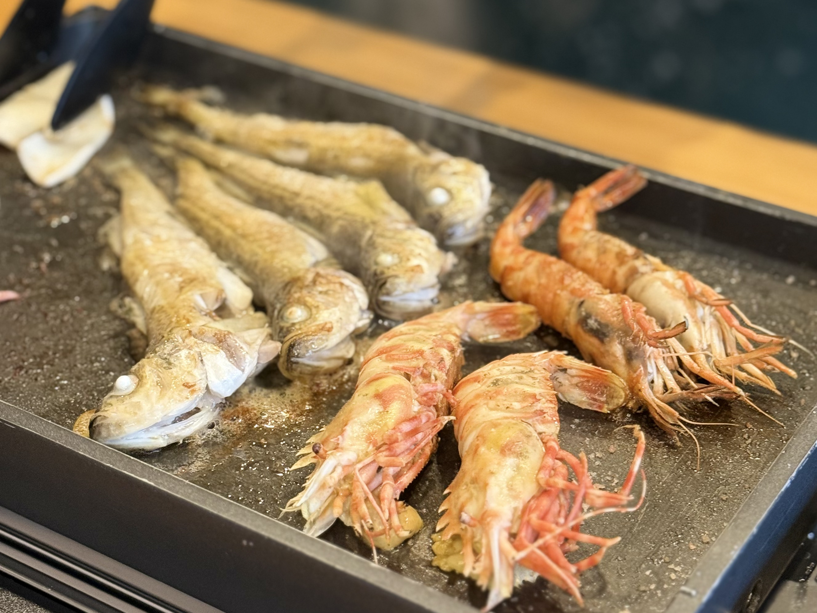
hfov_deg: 39.7
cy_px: 306
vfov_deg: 30.3
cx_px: 408
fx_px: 1133
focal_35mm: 48
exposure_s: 1/60
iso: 200
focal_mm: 6.76
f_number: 1.78
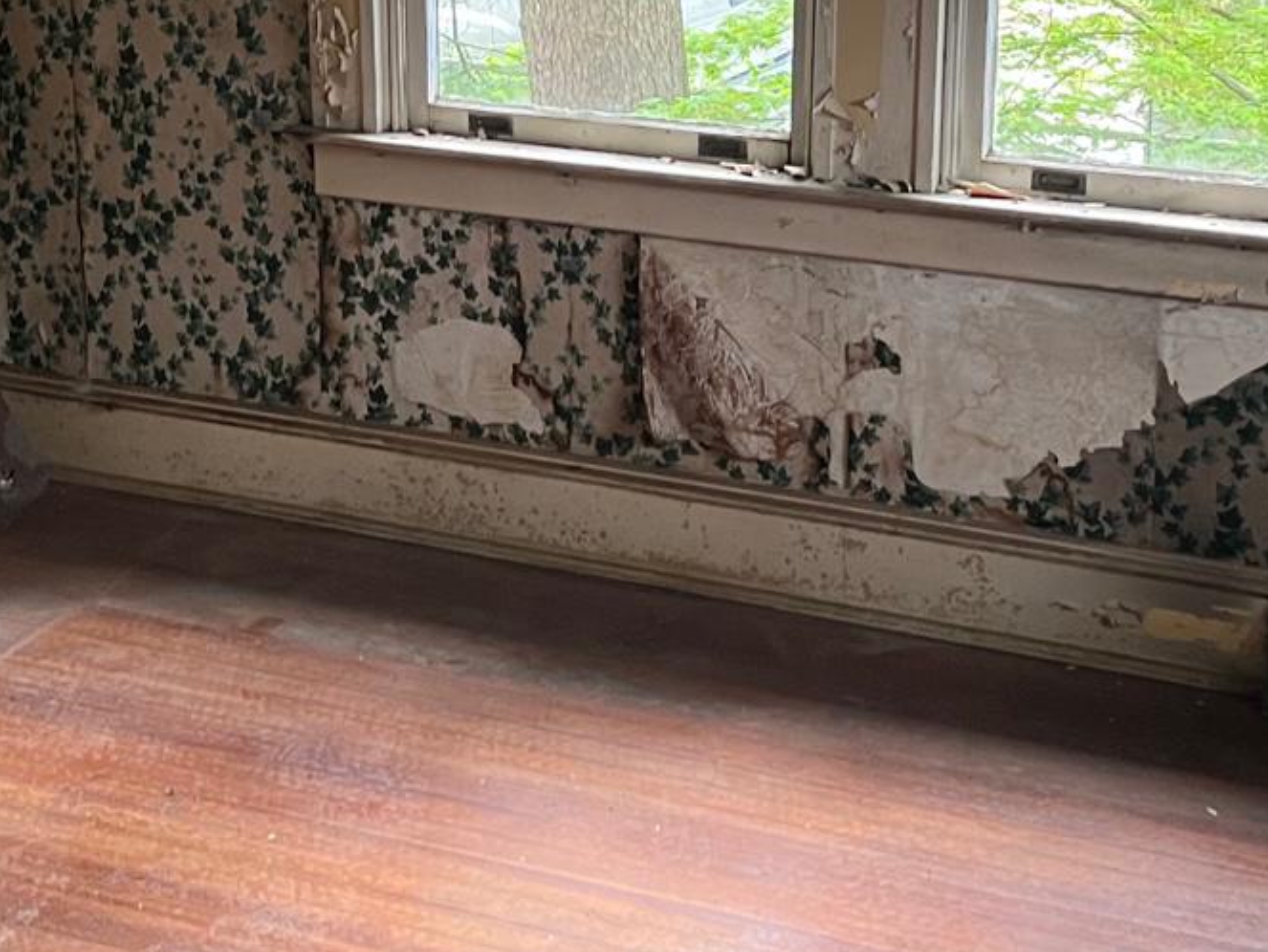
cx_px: 451
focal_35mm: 79
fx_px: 2895
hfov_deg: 24.6
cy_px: 279
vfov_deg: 18.6
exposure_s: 1/76
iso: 125
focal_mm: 5.7
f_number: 1.5
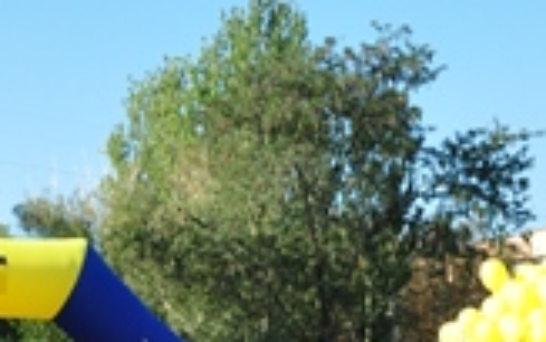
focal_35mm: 135
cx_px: 245
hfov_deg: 15.5
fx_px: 2010
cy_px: 454
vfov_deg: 9.5
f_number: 6.3
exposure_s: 1/800
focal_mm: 24
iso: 400
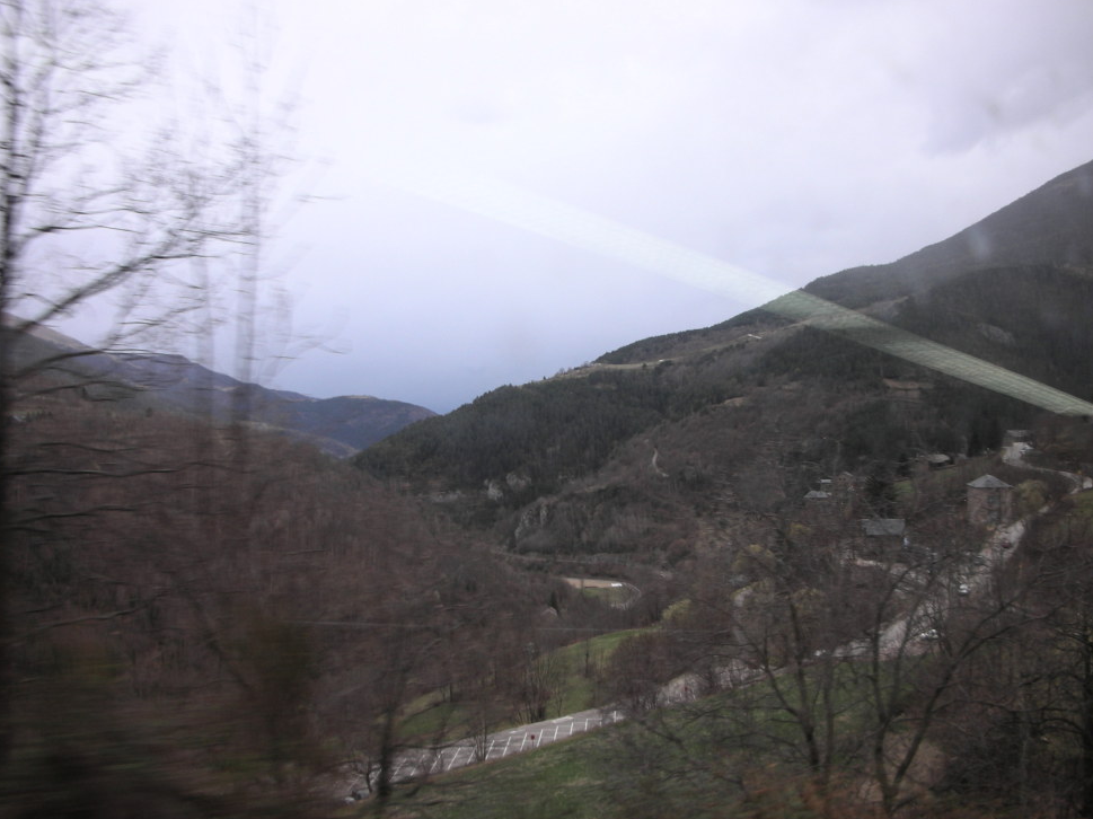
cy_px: 421
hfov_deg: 50.2
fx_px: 1168
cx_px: 549
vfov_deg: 38.6
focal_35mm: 37
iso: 50
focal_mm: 5.8
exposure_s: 1/31.5
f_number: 3
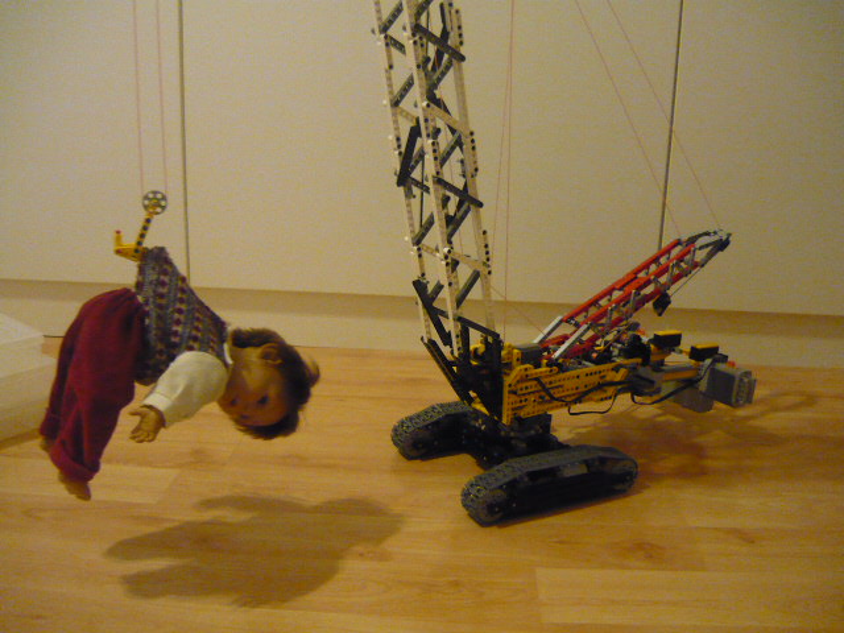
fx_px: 805
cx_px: 422
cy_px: 316
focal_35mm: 33
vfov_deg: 42.9
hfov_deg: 55.4
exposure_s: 1/15
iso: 800
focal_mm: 5.5
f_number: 2.8
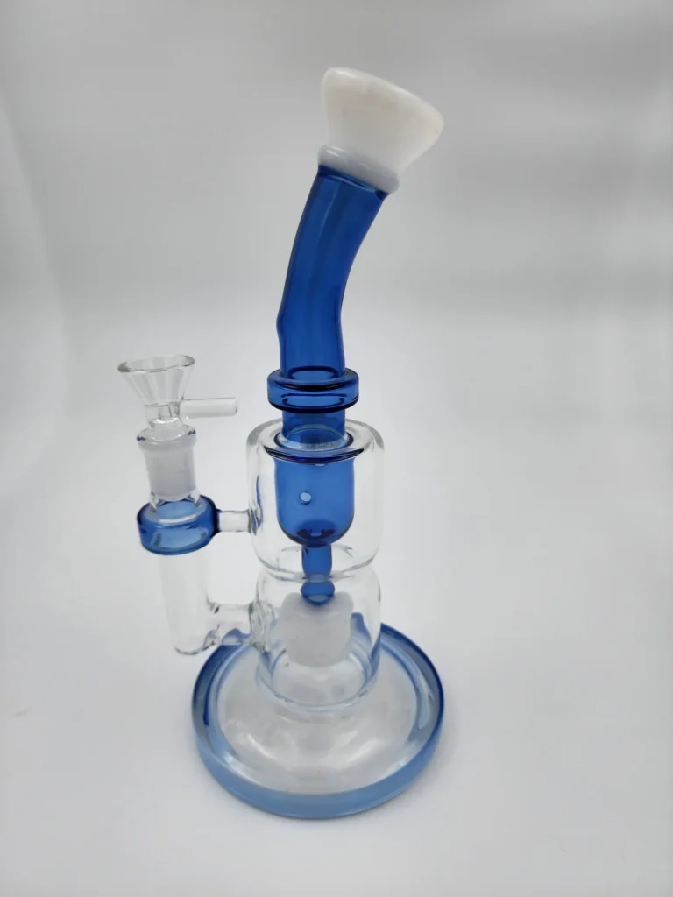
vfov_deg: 73.9
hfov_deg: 58.9
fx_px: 596
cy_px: 448
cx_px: 336
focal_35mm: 23
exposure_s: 1/295
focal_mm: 6.4
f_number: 1.8
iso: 12
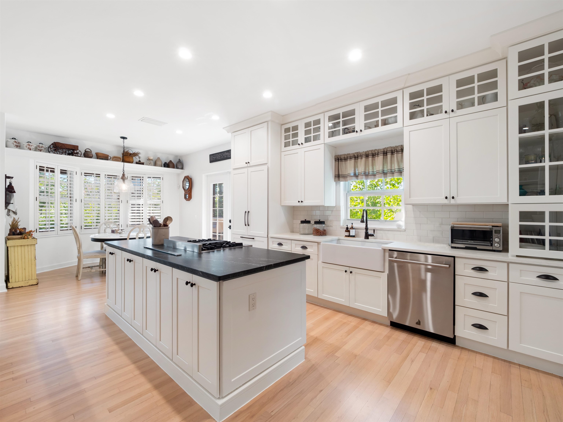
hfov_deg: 102.1
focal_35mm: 14
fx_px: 228
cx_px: 282
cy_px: 211
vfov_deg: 85.7
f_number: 7.1
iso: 200
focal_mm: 7
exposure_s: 1/6
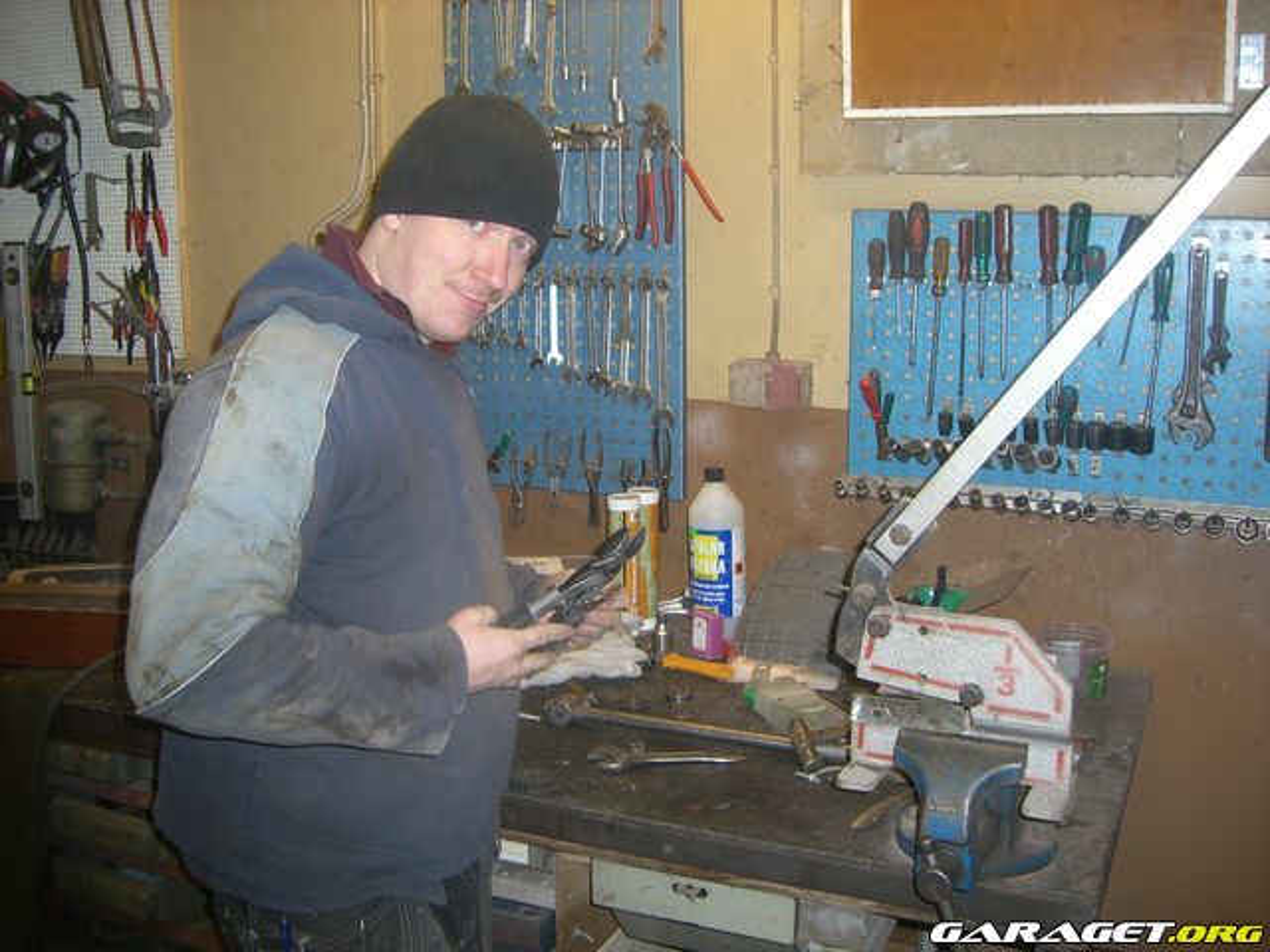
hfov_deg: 49.0
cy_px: 476
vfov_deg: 37.7
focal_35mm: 38
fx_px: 1394
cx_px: 635
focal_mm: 6.2
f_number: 2.7
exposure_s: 1/60
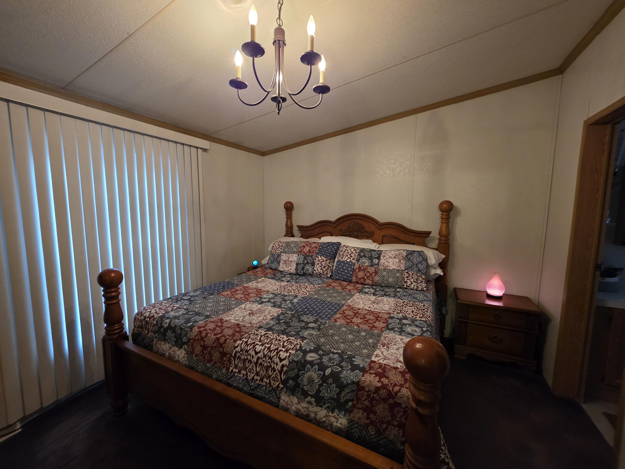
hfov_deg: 106.2
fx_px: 235
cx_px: 312
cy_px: 234
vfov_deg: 89.9
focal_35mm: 13
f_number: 1.9
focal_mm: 2.2
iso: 500
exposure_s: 1/60
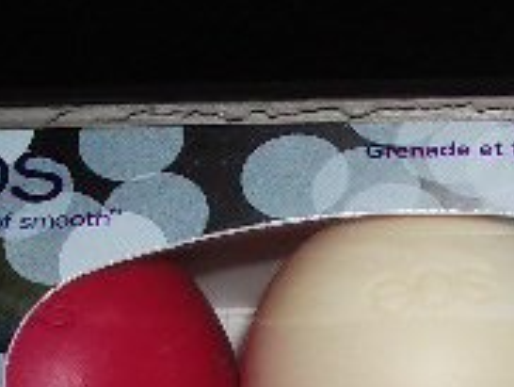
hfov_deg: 15.4
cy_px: 441
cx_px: 610
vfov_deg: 11.9
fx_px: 1829
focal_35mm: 123
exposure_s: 1/60
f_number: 4.3
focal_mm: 5.8
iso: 80
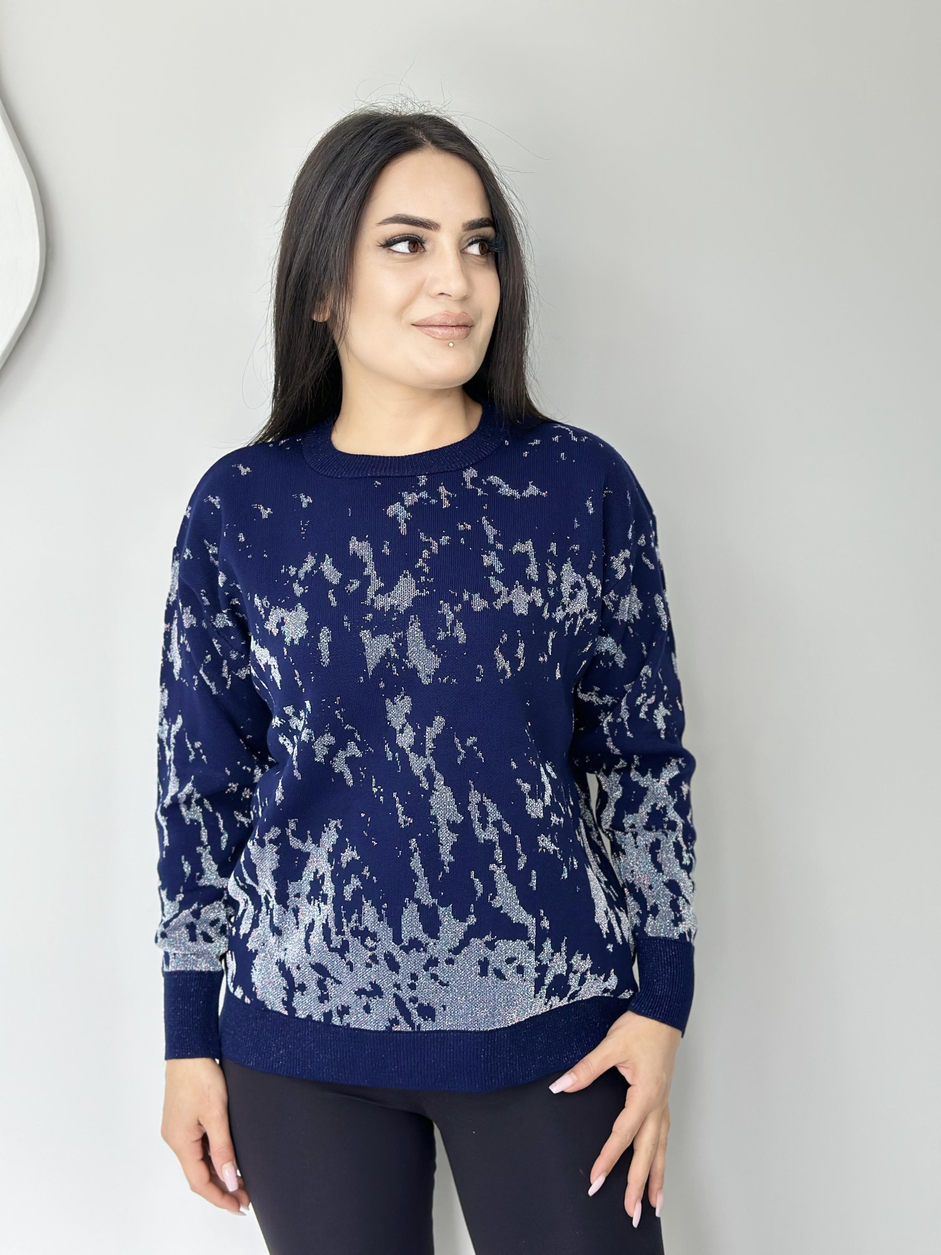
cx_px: 470
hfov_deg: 30.3
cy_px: 628
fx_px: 1740
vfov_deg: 39.7
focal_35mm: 48
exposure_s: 1/100
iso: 100
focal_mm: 6.86
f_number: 1.78
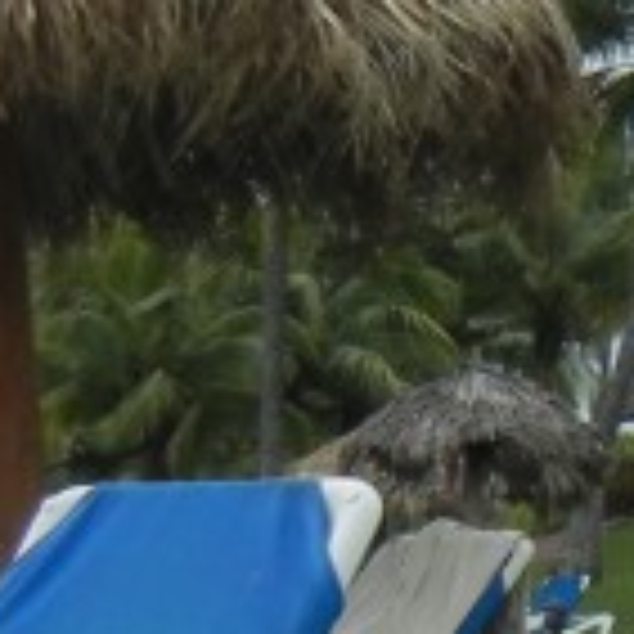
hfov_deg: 8.6
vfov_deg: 8.9
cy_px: 787
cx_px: 1246
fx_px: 3999
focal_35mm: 193
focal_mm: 5.4
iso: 160
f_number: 7
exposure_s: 1/406
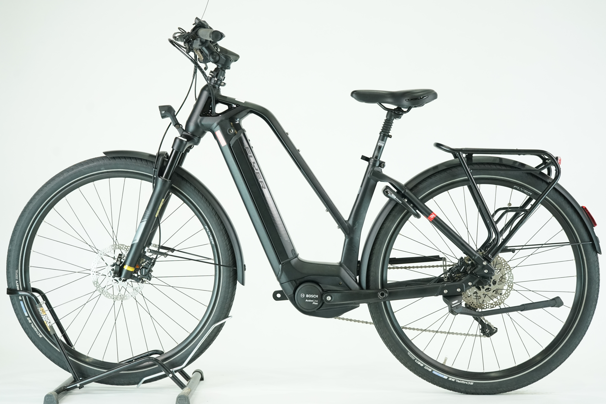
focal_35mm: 55
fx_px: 926
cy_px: 202
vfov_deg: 24.6
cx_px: 303
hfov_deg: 36.2
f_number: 5
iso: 2000
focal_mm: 55
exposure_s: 1/200
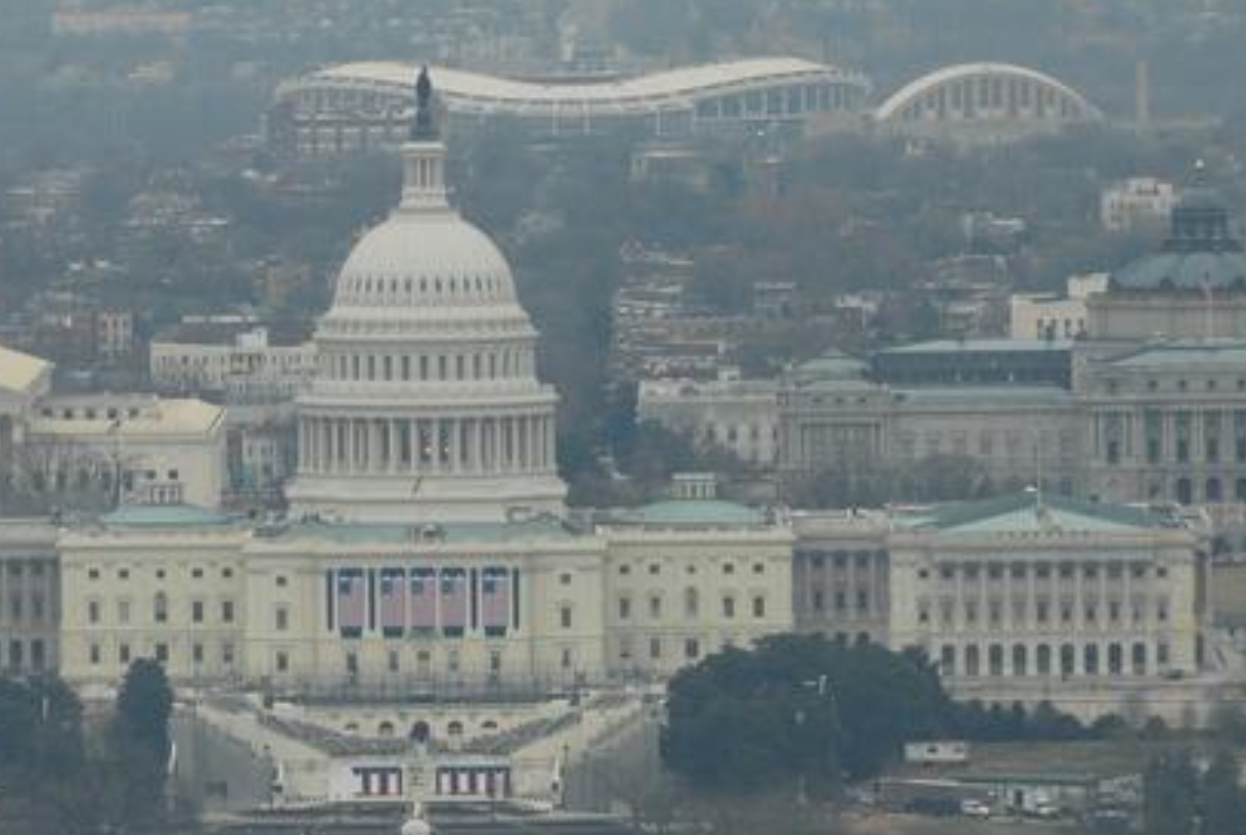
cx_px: 387
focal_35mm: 443
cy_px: 580
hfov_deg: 4.6
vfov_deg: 3.1
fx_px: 15355
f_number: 5.6
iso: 500
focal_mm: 200
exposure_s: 1/500
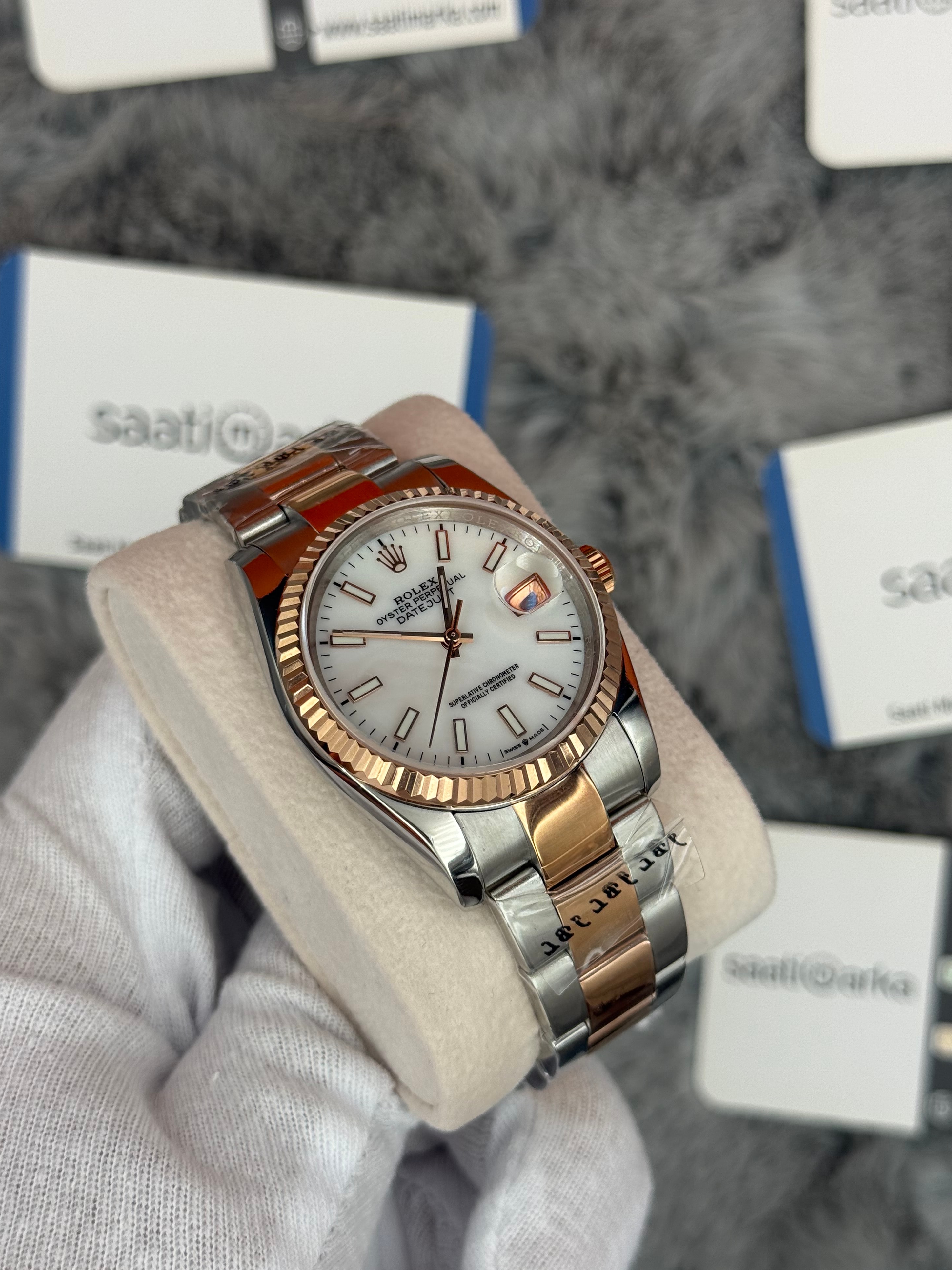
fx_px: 1834
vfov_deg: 38.2
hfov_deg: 29.1
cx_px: 462
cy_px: 637
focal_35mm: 50
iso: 64
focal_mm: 6.76
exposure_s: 1/1013
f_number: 1.78
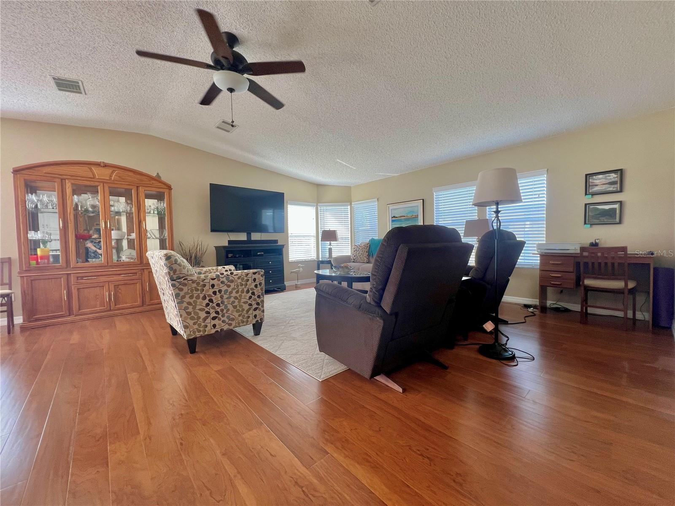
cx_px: 338
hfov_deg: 106.2
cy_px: 253
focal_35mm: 13
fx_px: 253
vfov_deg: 89.9
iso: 64
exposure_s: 1/120
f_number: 1.8
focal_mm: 1.57
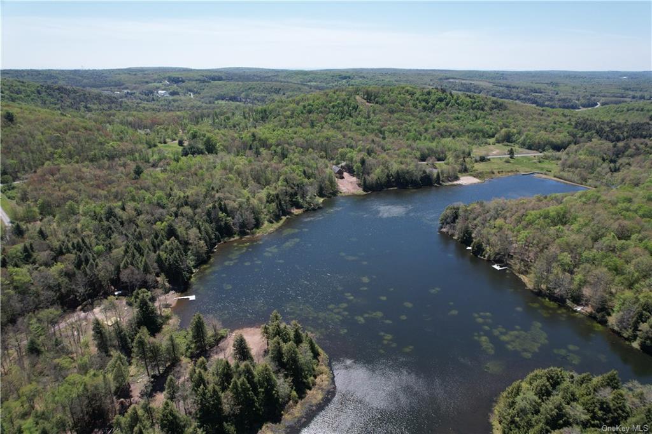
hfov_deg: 78.6
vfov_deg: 57.2
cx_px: 326
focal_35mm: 22
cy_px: 217
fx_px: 398
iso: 120
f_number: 2.8
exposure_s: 1/1600
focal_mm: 8.38
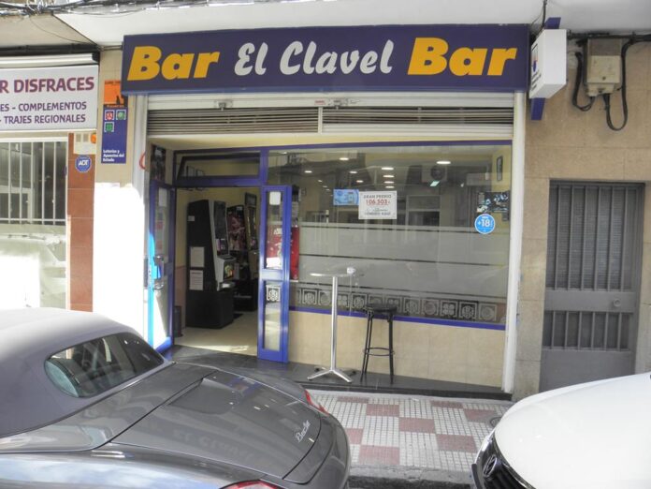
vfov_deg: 53.1
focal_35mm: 26
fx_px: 489
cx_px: 326
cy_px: 244
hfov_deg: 67.3
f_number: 4
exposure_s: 1/60
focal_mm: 4.6
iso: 64
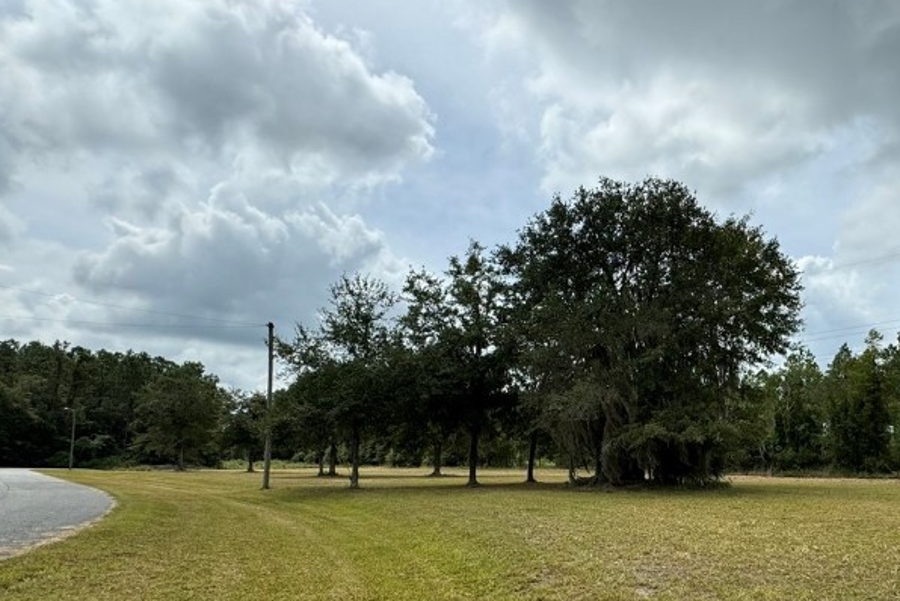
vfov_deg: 50.2
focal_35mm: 25
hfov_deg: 67.0
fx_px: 625
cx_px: 675
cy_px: 414
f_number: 2.2
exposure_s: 1/2208
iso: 50
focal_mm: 2.22
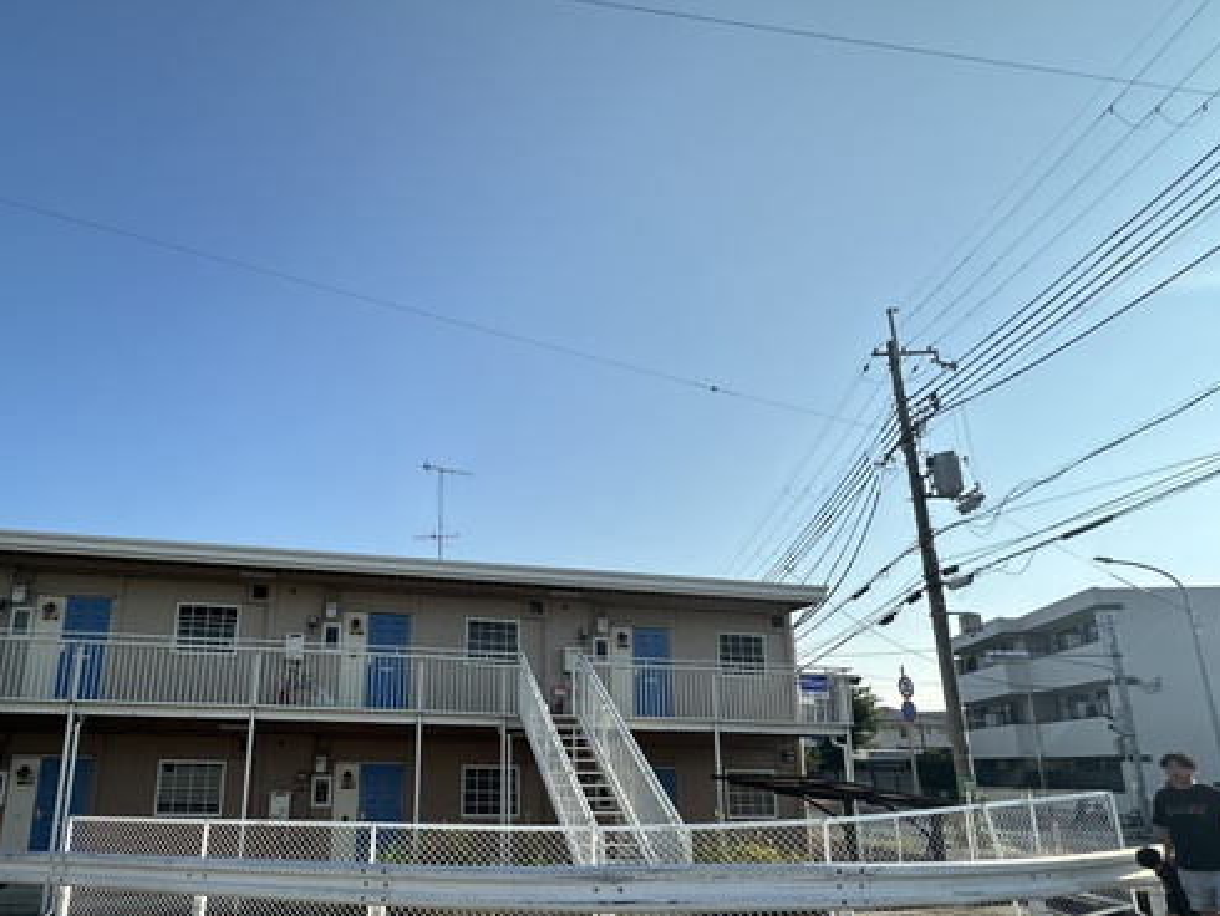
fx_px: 705
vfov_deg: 64.3
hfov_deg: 80.5
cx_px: 471
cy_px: 611
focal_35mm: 20
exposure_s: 1/1689
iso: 50
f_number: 2.2
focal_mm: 2.22
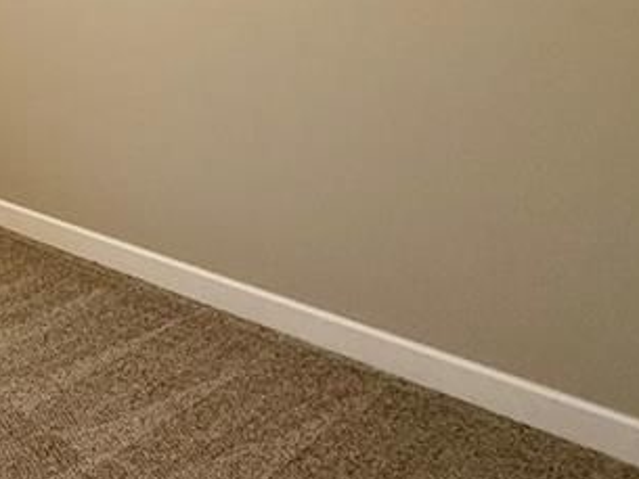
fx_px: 868
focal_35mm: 47
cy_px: 59
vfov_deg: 29.7
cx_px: -375
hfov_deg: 26.1
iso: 400
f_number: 2.2
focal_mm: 2.22
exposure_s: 1/60
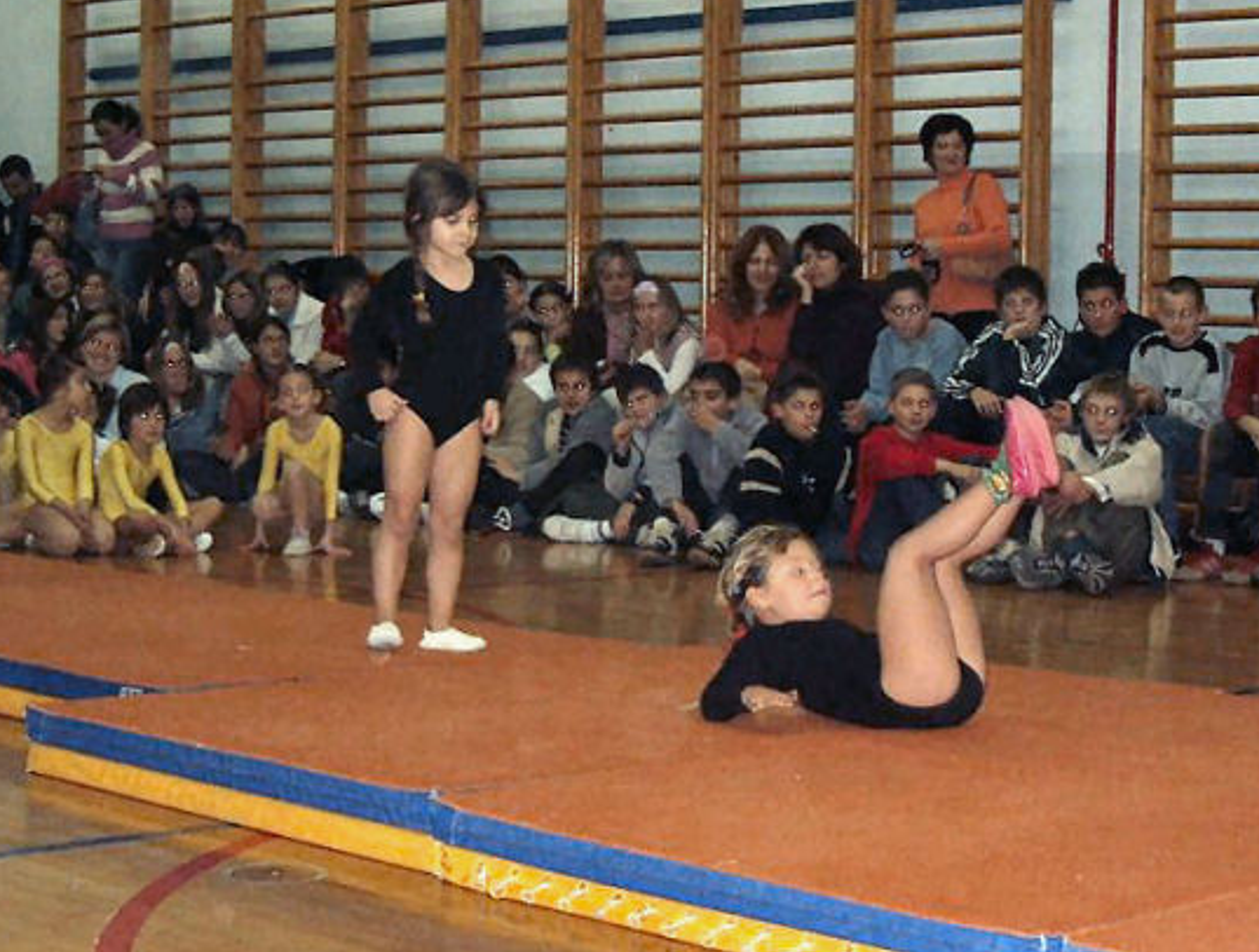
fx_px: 2262
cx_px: 572
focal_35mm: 62
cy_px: 549
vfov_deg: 23.7
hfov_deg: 31.1
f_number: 3
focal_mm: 7.8
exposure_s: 1/60
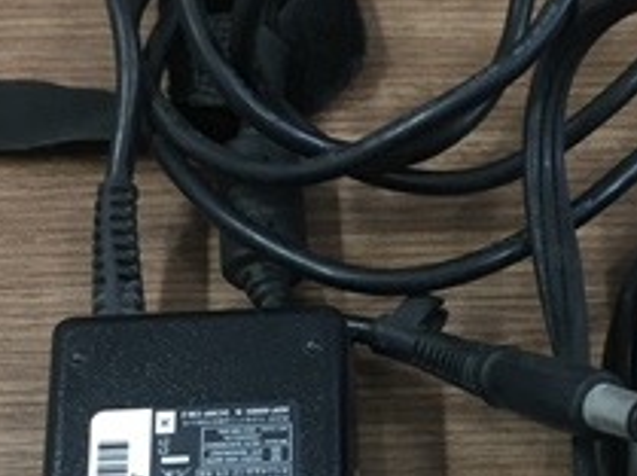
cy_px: 430
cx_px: 561
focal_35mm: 89
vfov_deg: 16.3
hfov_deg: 21.6
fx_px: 1635
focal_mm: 4.15
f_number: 2.2
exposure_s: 1/33
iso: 100
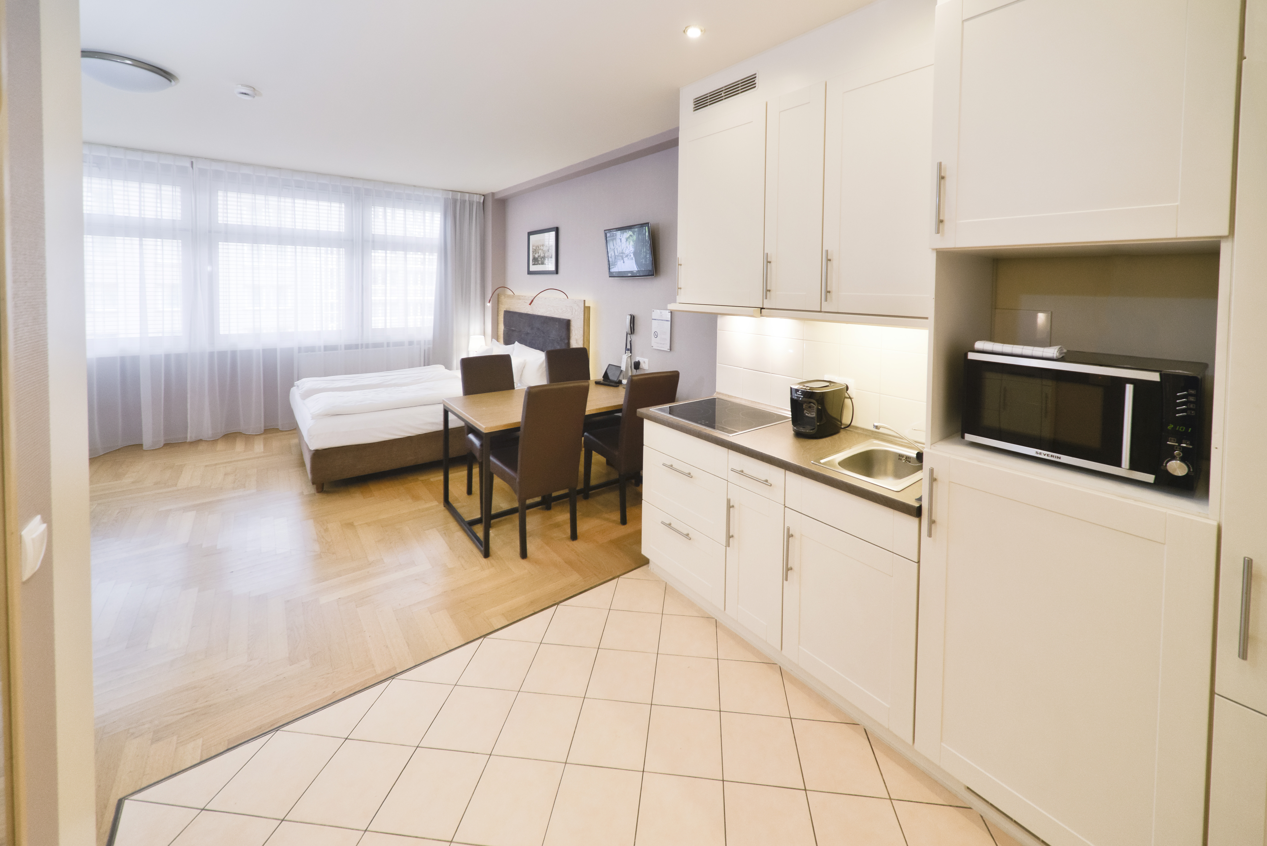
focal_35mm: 13
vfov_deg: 85.5
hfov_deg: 108.3
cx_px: 634
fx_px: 458
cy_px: 423
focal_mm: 13
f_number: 6.3
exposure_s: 1/50
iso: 640
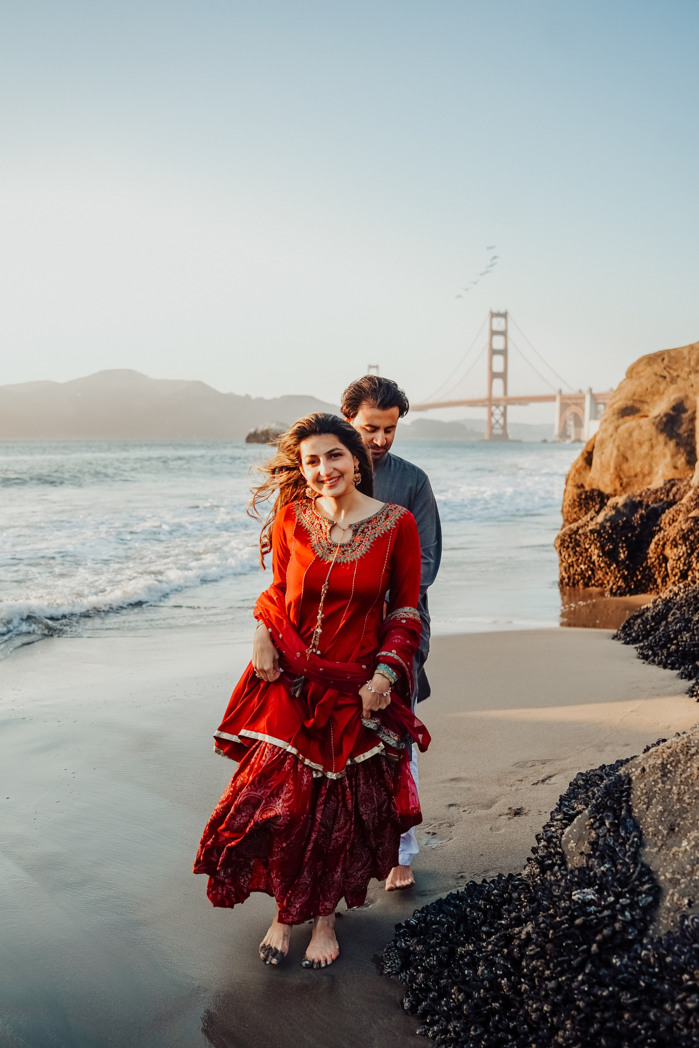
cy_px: 524
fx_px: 1019
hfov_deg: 37.9
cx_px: 350
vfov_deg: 54.4
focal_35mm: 35
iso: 64
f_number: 2.8
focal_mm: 35
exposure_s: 1/200
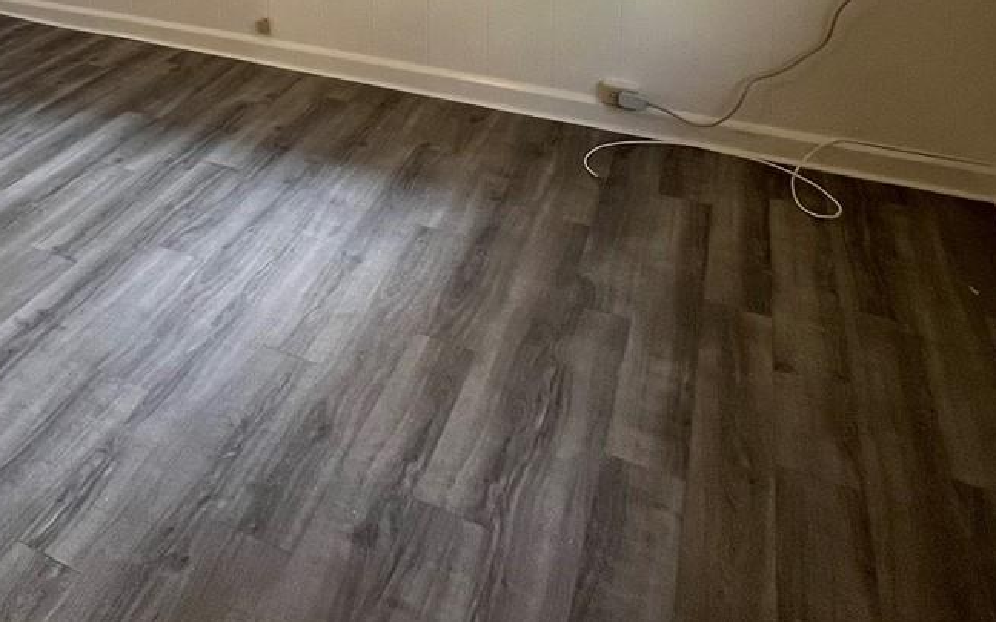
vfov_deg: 29.7
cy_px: -192
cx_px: 181
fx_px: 923
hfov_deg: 52.6
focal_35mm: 34
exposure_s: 1/99
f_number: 1.8
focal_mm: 1.57
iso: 100
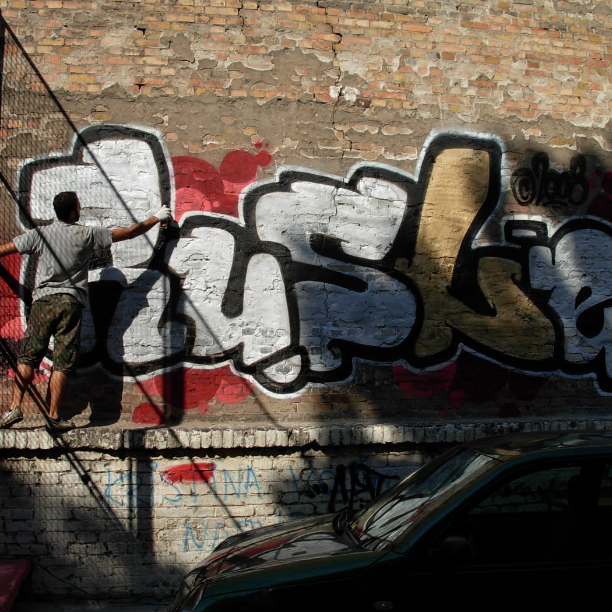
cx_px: 294
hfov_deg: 37.5
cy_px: 305
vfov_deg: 37.6
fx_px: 900
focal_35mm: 45
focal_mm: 6.3
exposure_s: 1/592
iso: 79
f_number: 4.9
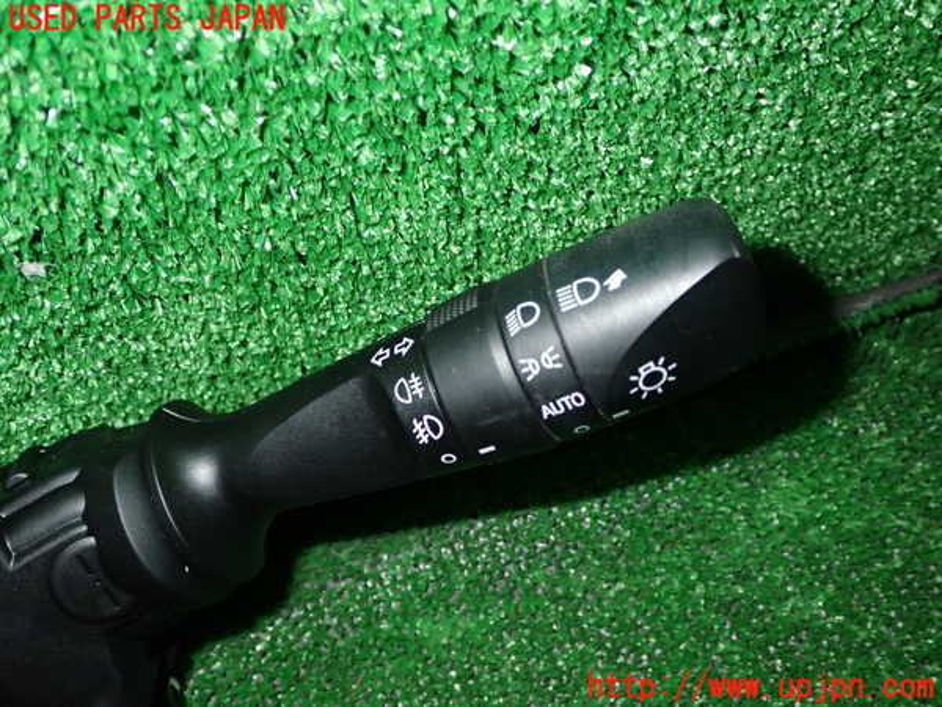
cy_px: 354
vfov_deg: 39.7
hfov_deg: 51.4
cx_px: 471
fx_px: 980
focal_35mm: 36
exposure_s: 1/40
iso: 250
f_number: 7.1
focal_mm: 6.37
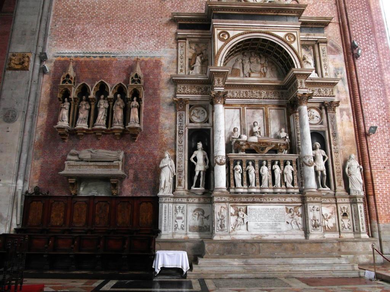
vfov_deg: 56.8
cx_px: 195
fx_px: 270
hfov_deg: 71.6
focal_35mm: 24
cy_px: 146
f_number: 2.5
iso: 200
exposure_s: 1/30
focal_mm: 5.2
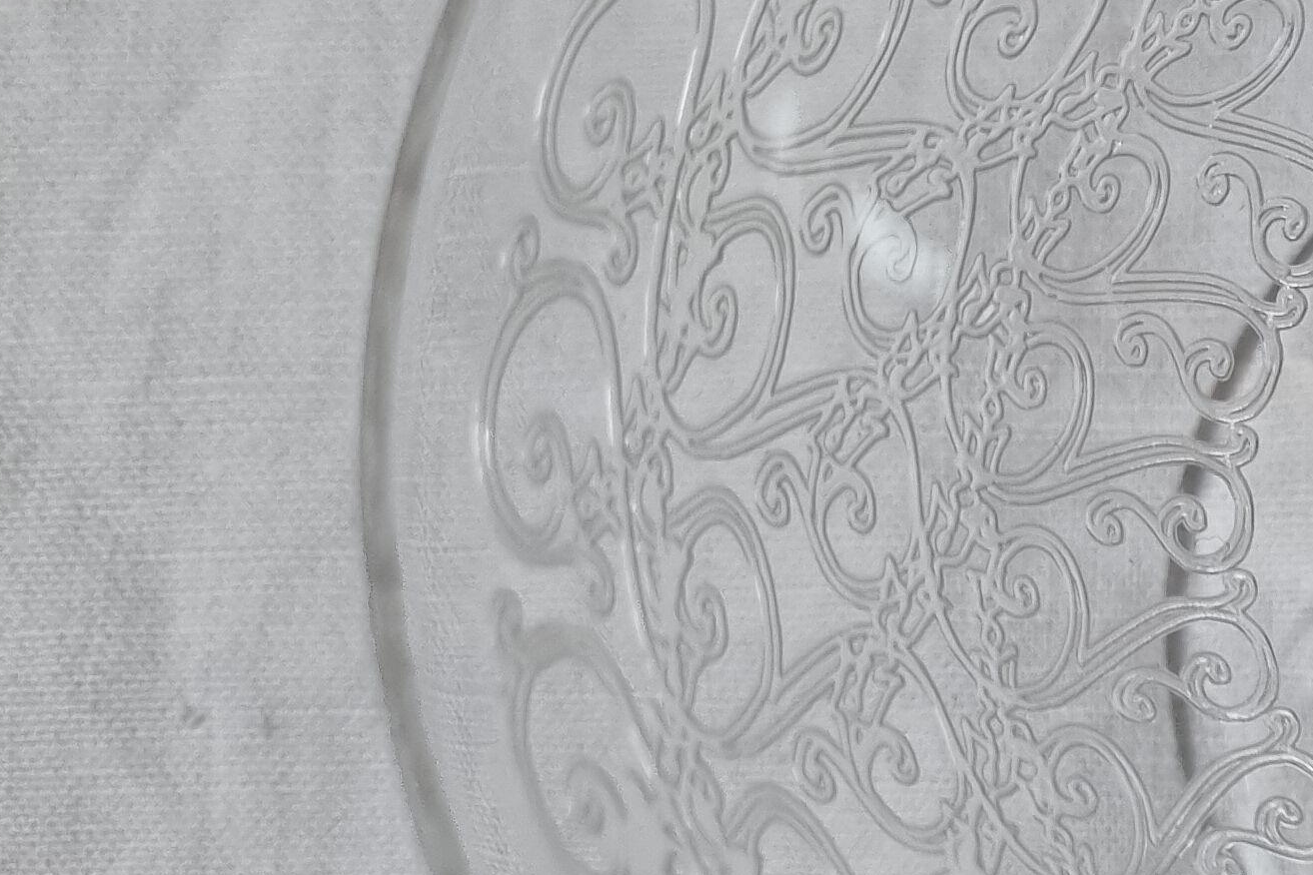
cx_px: 1792
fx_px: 3027
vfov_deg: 16.5
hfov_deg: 21.6
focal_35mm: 83
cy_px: 447
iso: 250
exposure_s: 1/100
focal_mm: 5.4
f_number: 1.8
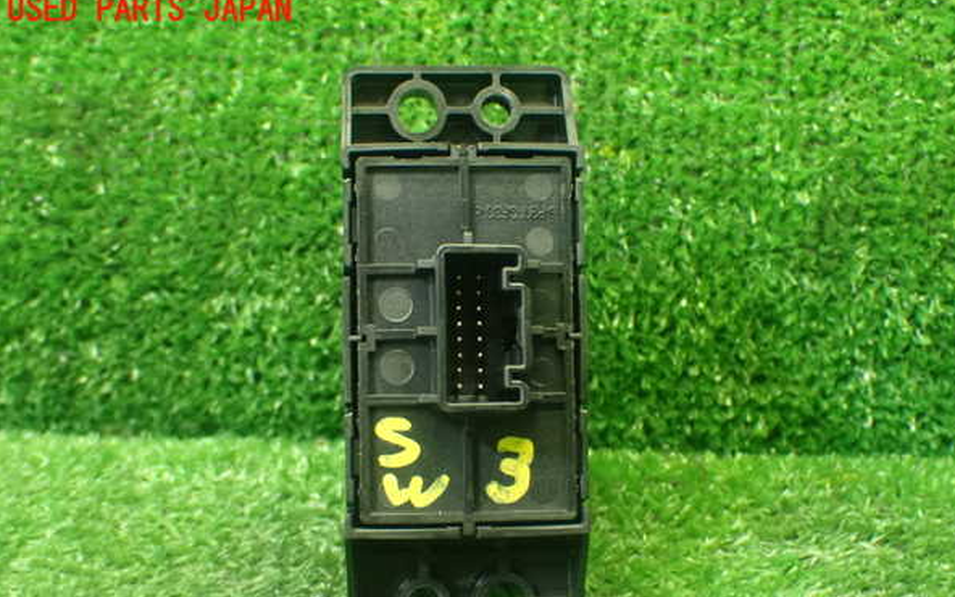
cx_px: 482
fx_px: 1510
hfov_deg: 35.1
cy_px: 353
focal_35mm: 58
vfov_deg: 22.3
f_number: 3.3
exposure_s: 1/50
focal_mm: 9.65
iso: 1250
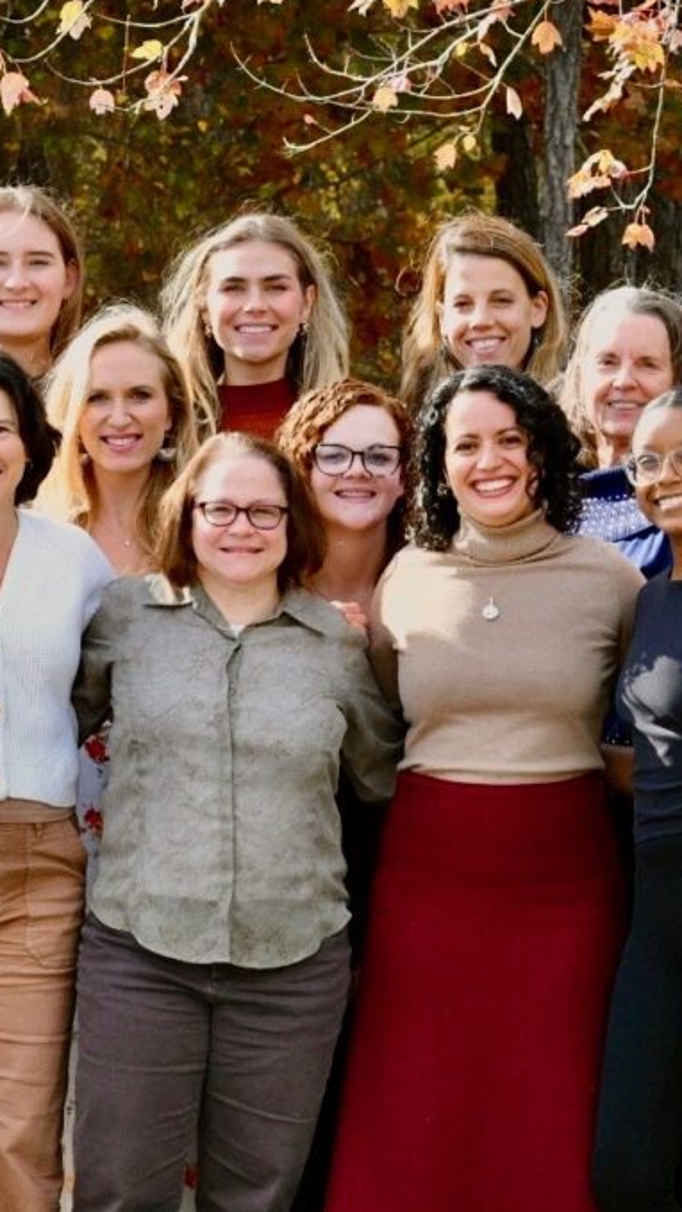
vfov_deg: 8.7
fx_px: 7997
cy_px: 604
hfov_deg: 4.9
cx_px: 291
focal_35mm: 249
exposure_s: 1/500
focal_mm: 105
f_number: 11
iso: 1600
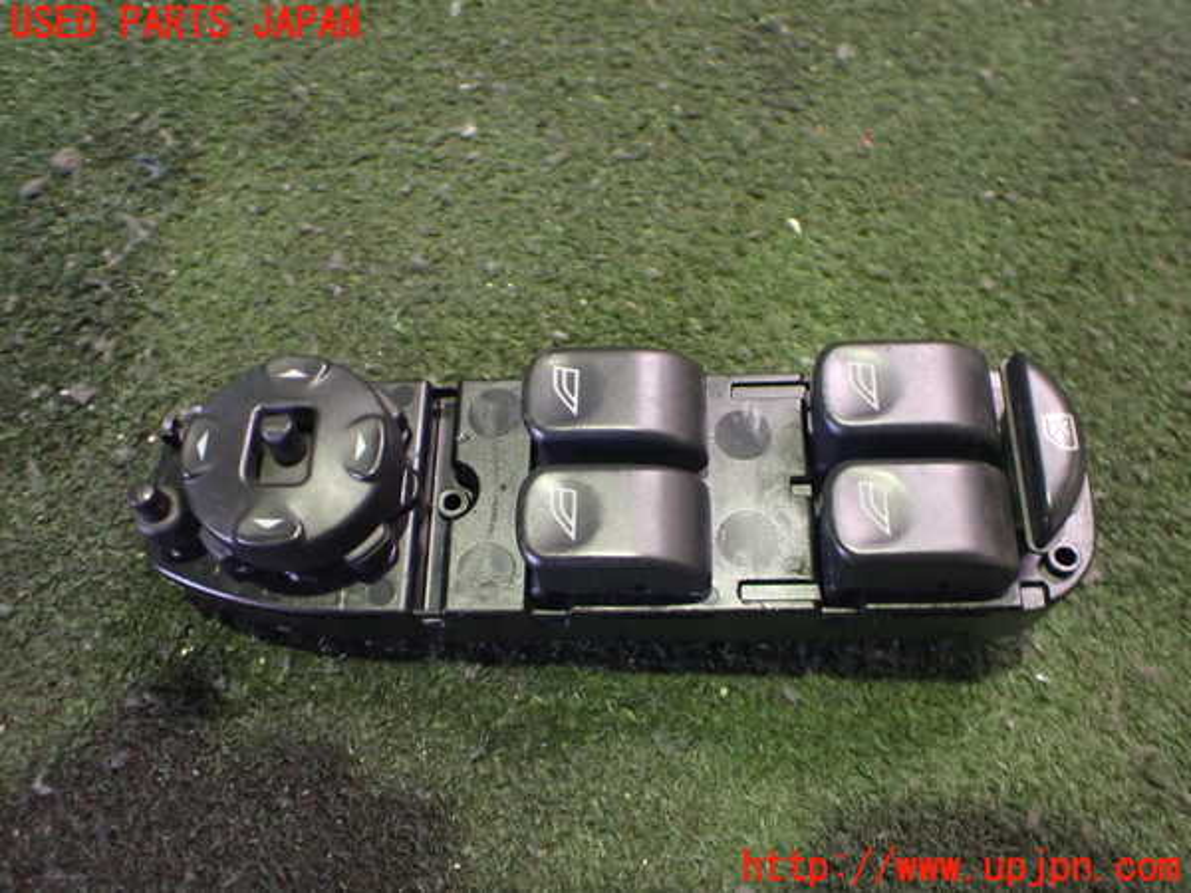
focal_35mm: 30
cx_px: 596
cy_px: 446
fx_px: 1032
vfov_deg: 46.8
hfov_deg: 60.0
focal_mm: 5.4
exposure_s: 1/30
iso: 1000
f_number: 2.3
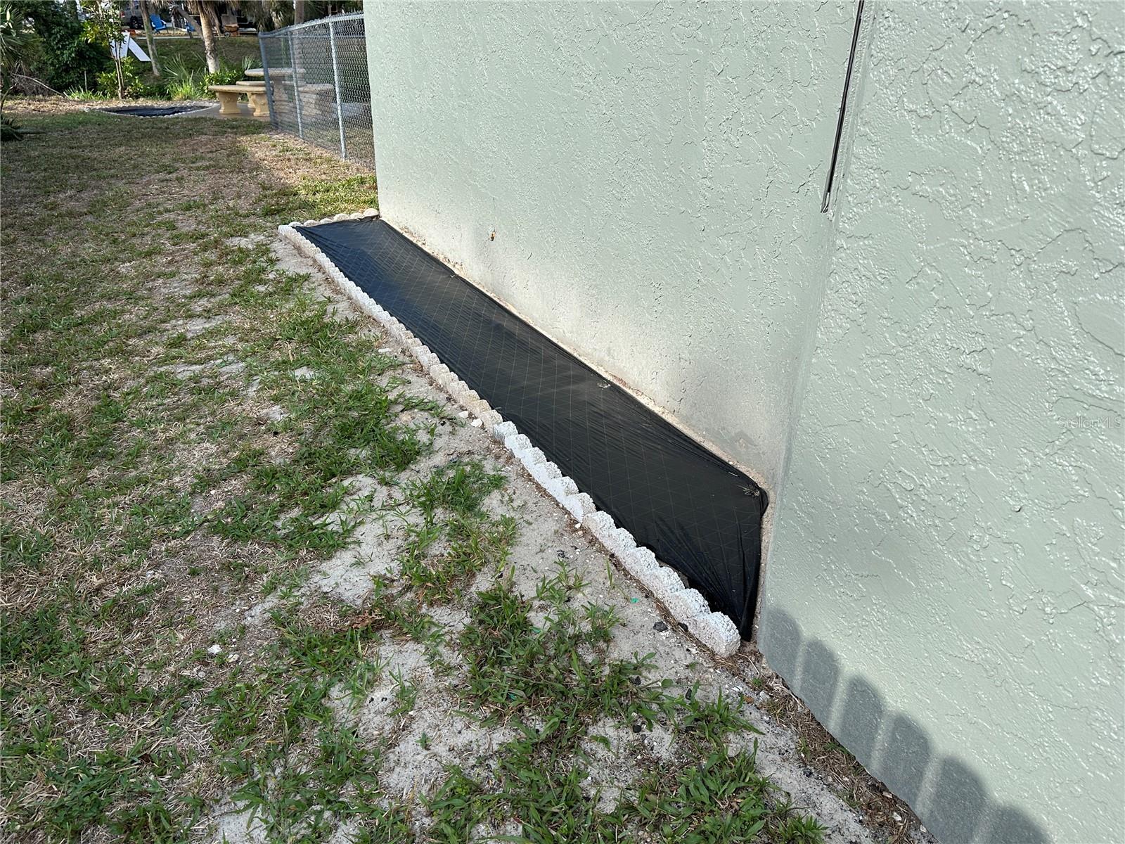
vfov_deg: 56.8
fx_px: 780
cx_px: 562
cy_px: 422
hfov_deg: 71.6
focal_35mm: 24
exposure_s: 1/2252
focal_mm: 6.86
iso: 80
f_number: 1.78
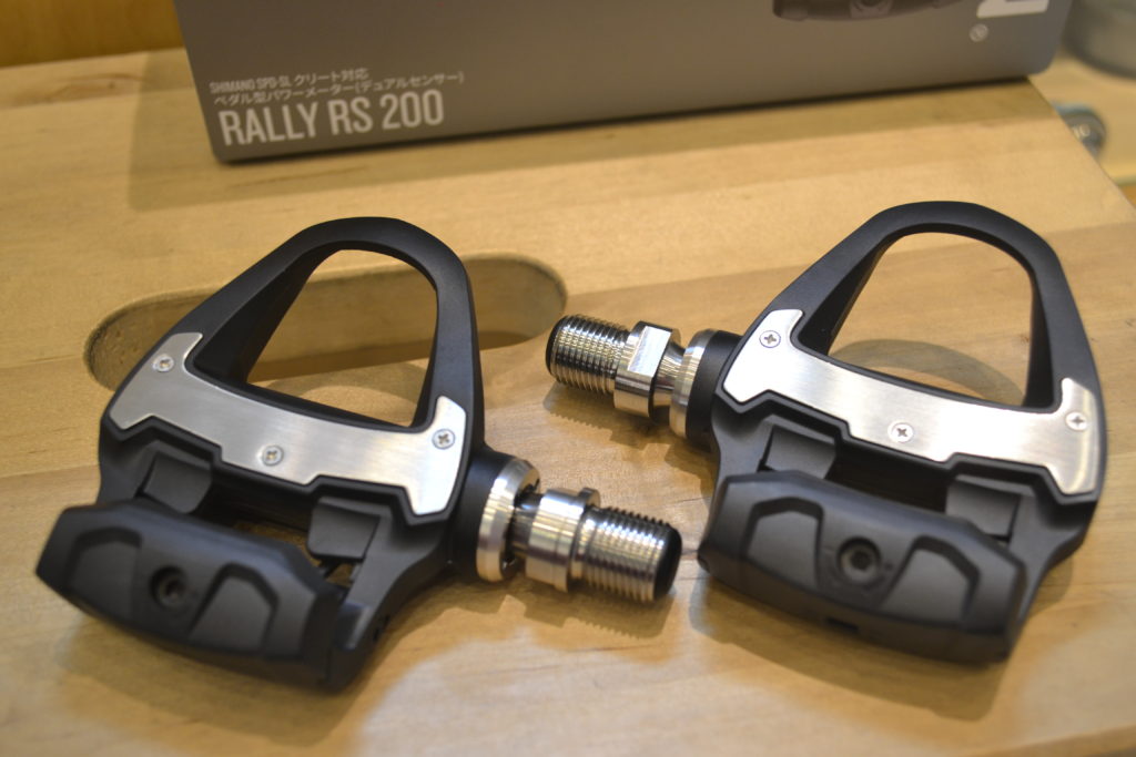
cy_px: 378
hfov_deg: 46.4
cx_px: 568
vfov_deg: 31.9
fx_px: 1325
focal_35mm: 42
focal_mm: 28
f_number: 4.5
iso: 450
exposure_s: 1/15
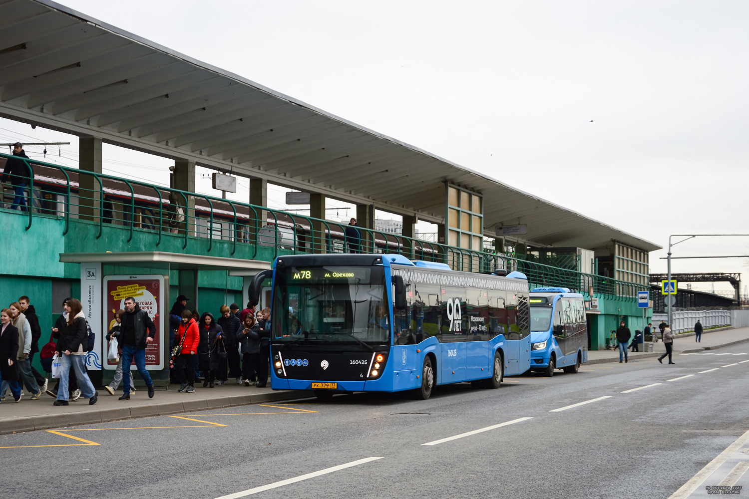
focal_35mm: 68
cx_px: 374
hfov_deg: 29.9
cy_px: 250
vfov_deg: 20.2
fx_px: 1404
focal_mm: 45
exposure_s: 1/125
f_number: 5.6
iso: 200
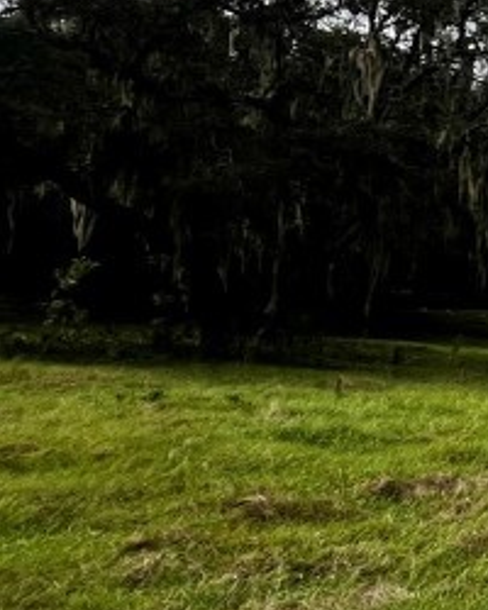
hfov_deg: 17.3
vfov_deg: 35.2
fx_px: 939
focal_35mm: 52
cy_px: 156
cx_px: 1052
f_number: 1.8
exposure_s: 1/2053
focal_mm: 1.57
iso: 32
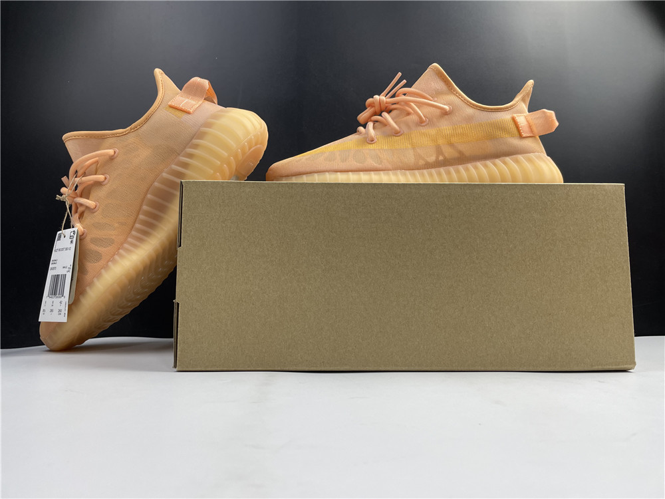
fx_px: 499
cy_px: 250
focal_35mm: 26
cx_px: 332
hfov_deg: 67.3
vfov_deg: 53.1
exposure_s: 1/100
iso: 50
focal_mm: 4.2
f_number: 1.6
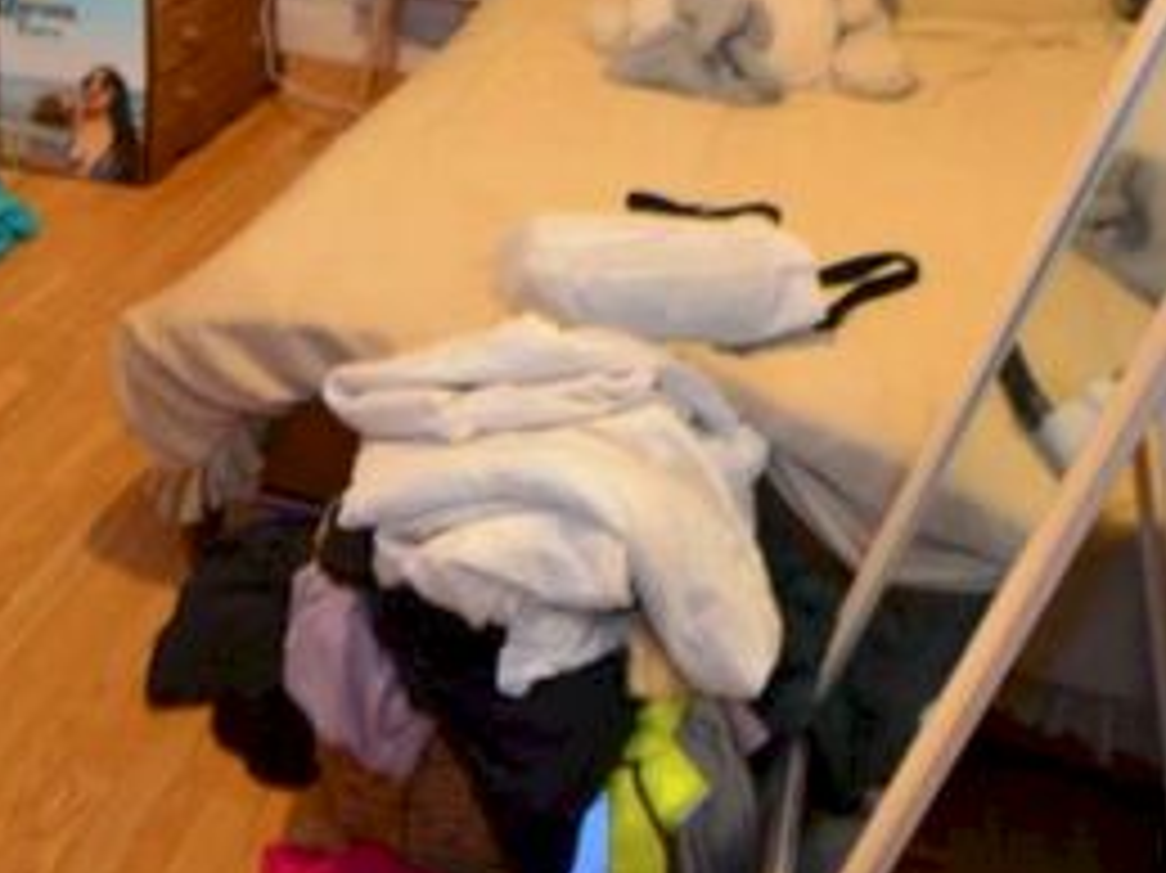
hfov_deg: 47.0
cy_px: -137
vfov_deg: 31.6
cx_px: 369
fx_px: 1313
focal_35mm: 39
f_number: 3.5
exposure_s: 1/8
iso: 800
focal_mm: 10
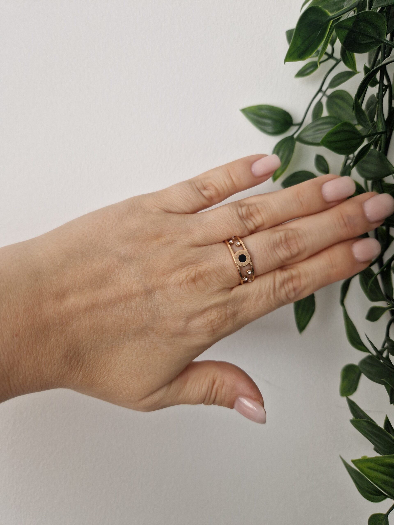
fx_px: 349
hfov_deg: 58.9
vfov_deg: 73.9
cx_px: 197
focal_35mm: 23
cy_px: 262
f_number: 1.8
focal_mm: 5.4
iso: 50
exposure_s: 1/180
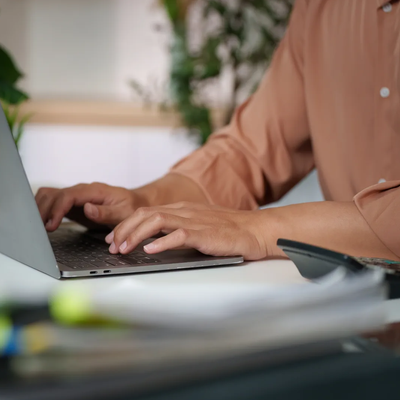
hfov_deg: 19.2
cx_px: 100
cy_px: 200
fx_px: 1177
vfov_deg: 19.3
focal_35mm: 90
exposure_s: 1/250
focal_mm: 70
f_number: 2.8
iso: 1000
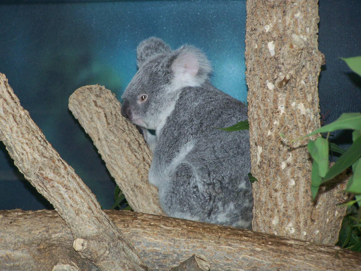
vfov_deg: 7.9
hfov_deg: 10.5
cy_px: 136
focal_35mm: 189
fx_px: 1972
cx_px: 180
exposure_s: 1/160
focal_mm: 31.3
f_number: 3.2
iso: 160
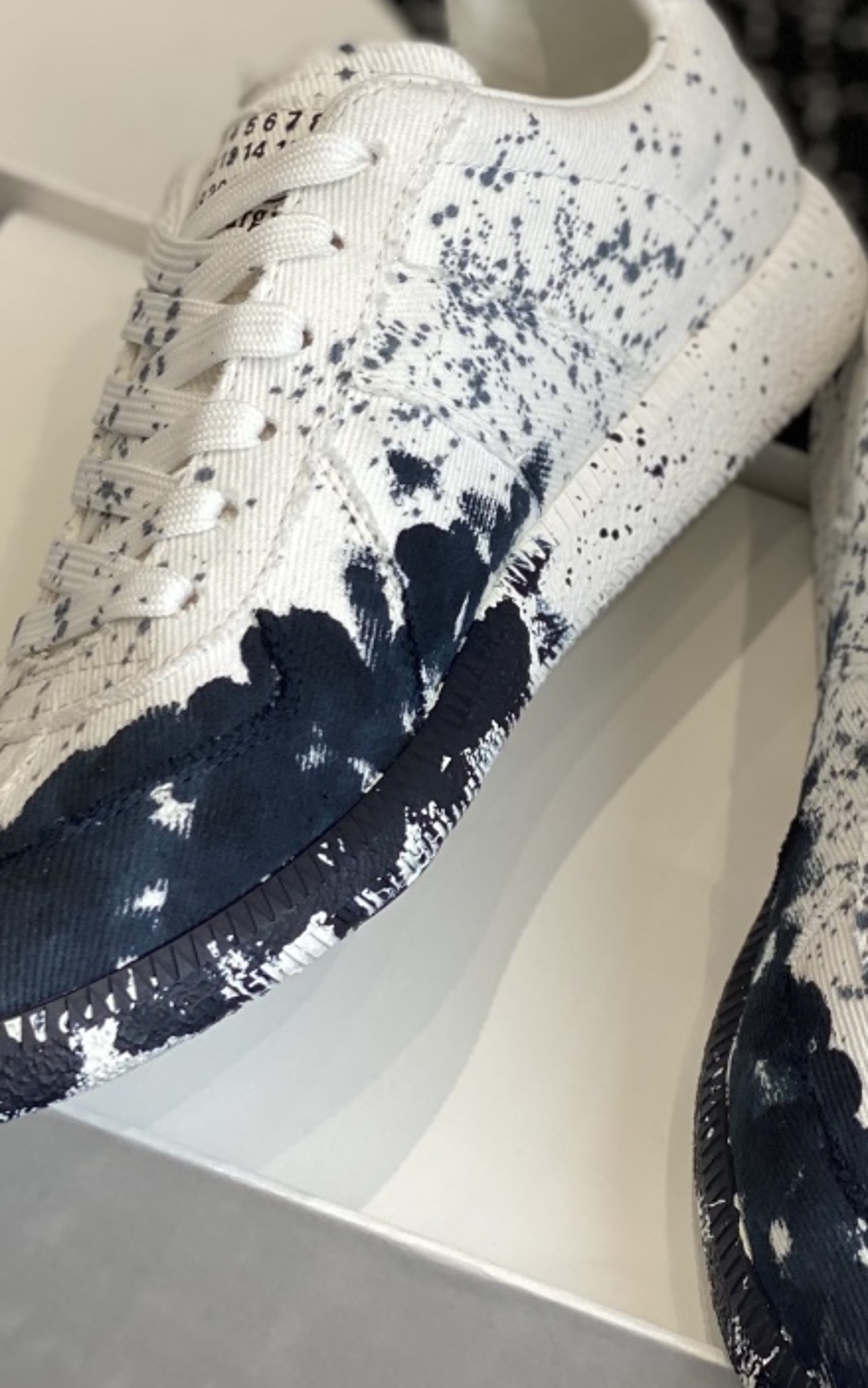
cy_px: 619
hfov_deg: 11.6
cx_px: 540
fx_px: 4275
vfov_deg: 18.4
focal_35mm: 113
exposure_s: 1/122
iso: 40
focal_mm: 6
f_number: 2
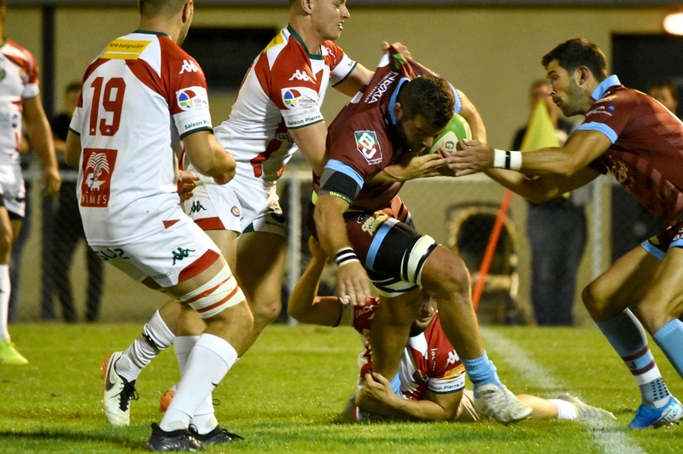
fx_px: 11374
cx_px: 342
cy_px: 227
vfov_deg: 2.3
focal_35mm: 600
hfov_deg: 3.4
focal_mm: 400
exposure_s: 1/500
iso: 6400
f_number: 5.6
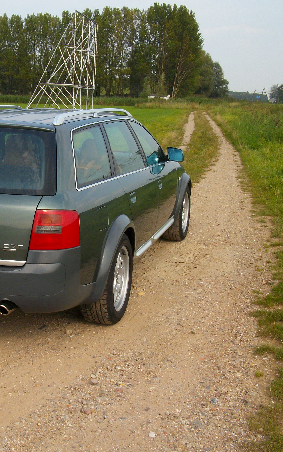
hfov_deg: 25.9
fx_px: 605
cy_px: 229
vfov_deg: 41.1
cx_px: 61
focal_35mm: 49
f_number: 5.5
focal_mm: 5.7
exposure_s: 1/229
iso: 80
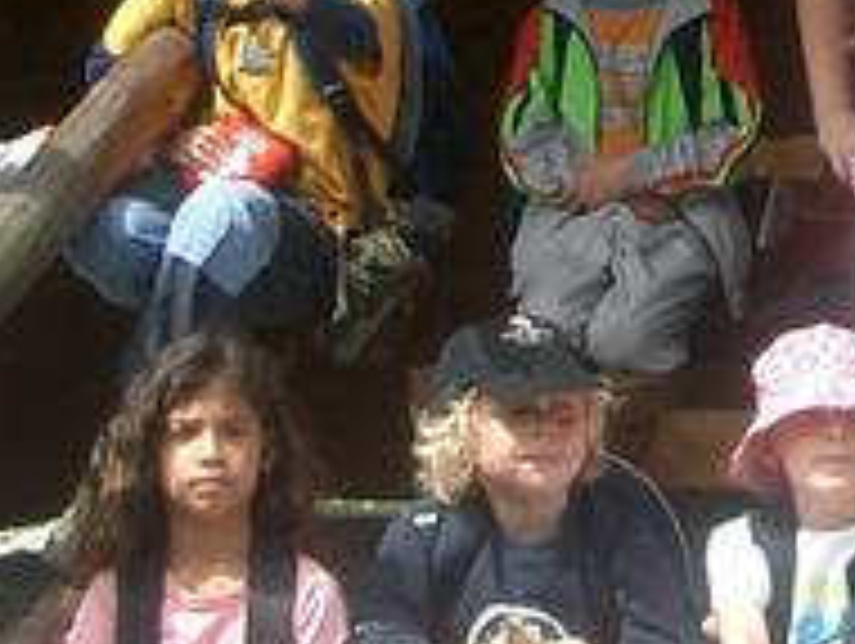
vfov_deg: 10.1
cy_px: 63
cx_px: 958
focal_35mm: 147
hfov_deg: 13.1
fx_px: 3635
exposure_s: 1/640
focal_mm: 5.8
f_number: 2.6
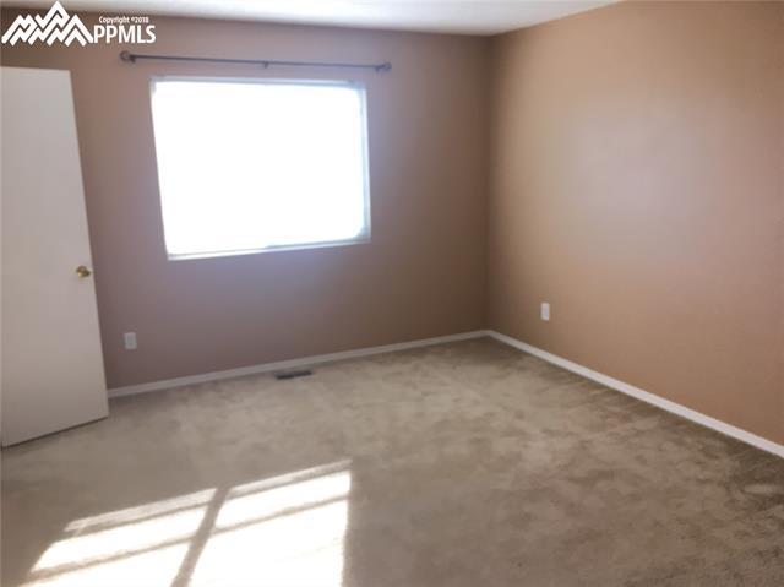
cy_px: 294
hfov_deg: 61.7
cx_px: 392
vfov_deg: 48.2
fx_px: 656
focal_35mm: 29
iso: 32
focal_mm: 4.15
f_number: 2.2
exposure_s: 1/30
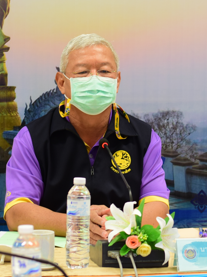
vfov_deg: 11.2
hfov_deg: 8.4
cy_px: 62
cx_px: 97
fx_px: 1403
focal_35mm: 176
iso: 400
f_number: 3.5
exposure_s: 1/50
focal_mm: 50
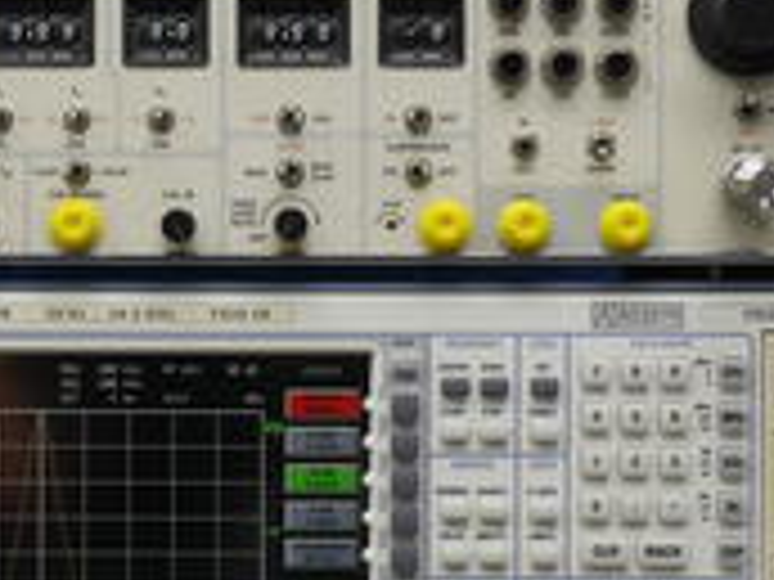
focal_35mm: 130
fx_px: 2907
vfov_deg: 11.4
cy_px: 324
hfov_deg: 15.1
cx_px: 270
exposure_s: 1/10
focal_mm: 28
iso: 400
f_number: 11
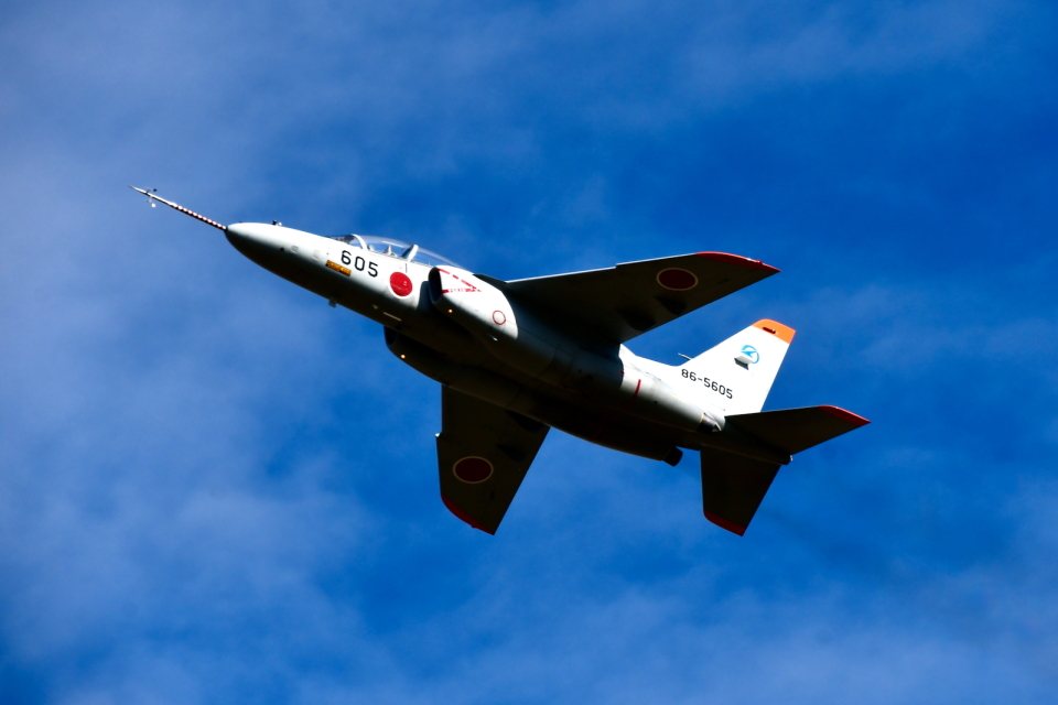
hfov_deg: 7.8
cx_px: 529
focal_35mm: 262
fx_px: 7714
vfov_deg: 5.2
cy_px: 352
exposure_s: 1/1600
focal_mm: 175
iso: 250
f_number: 9
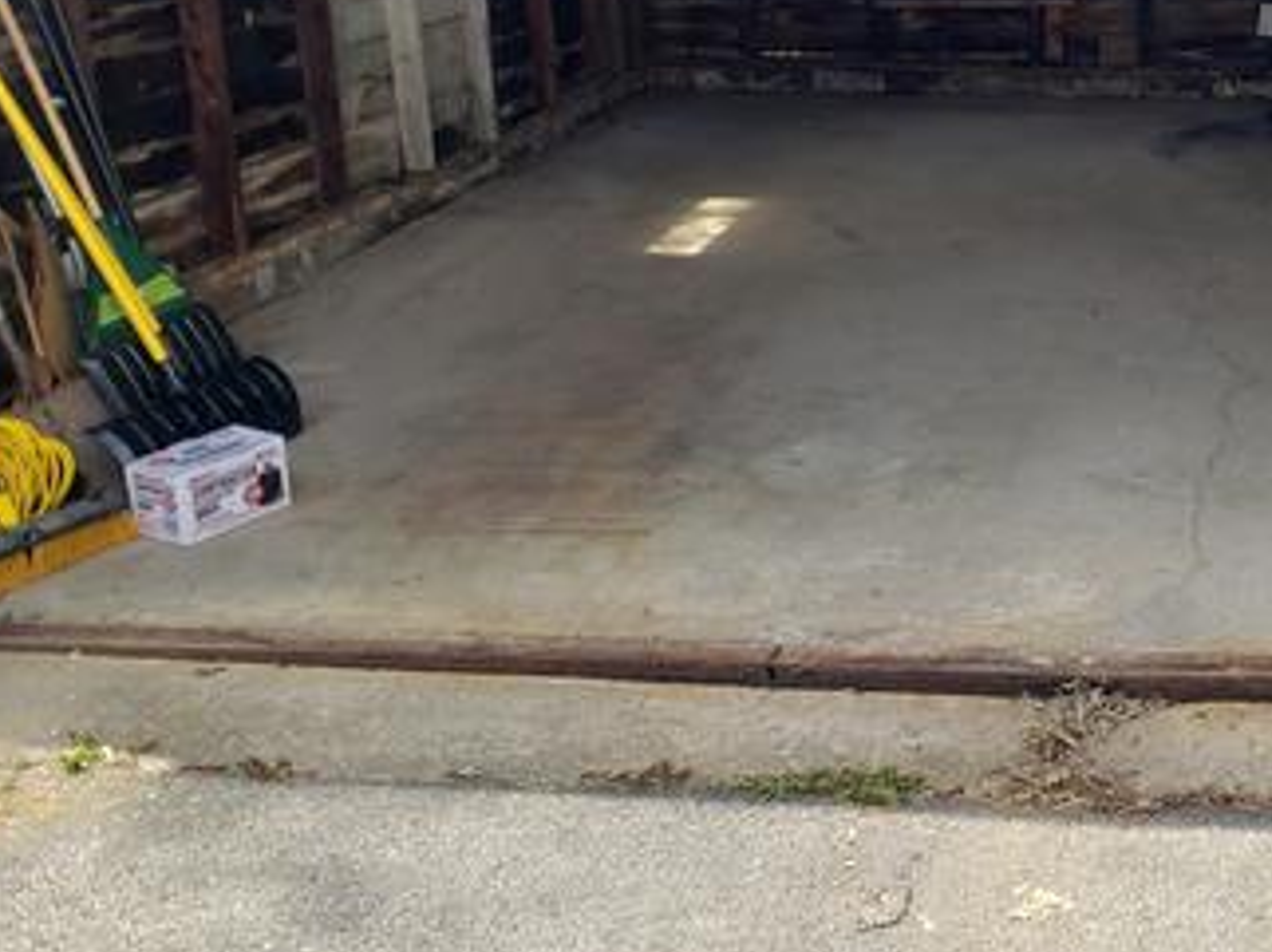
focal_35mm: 50
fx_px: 1836
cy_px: 225
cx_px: 1108
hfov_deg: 36.2
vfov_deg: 28.6
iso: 50
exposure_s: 1/251
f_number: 2.4
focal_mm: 4.3
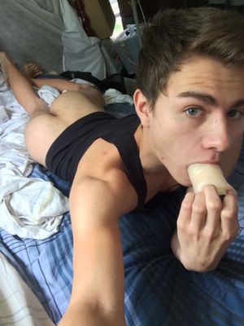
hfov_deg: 42.9
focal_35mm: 33
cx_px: 122
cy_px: 163
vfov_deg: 55.4
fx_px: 310
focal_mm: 2.15
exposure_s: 1/30
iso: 125
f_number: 2.4
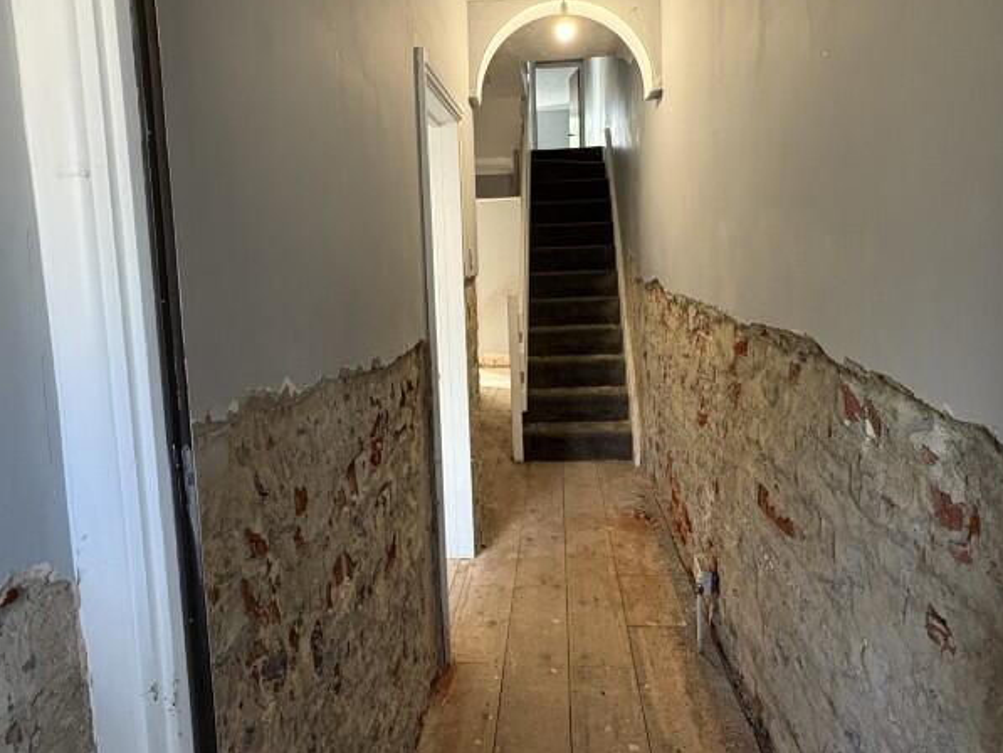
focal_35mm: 24
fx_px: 696
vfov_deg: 56.7
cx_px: 484
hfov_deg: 71.6
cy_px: 329
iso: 400
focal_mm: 2.22
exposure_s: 1/60
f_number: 2.2
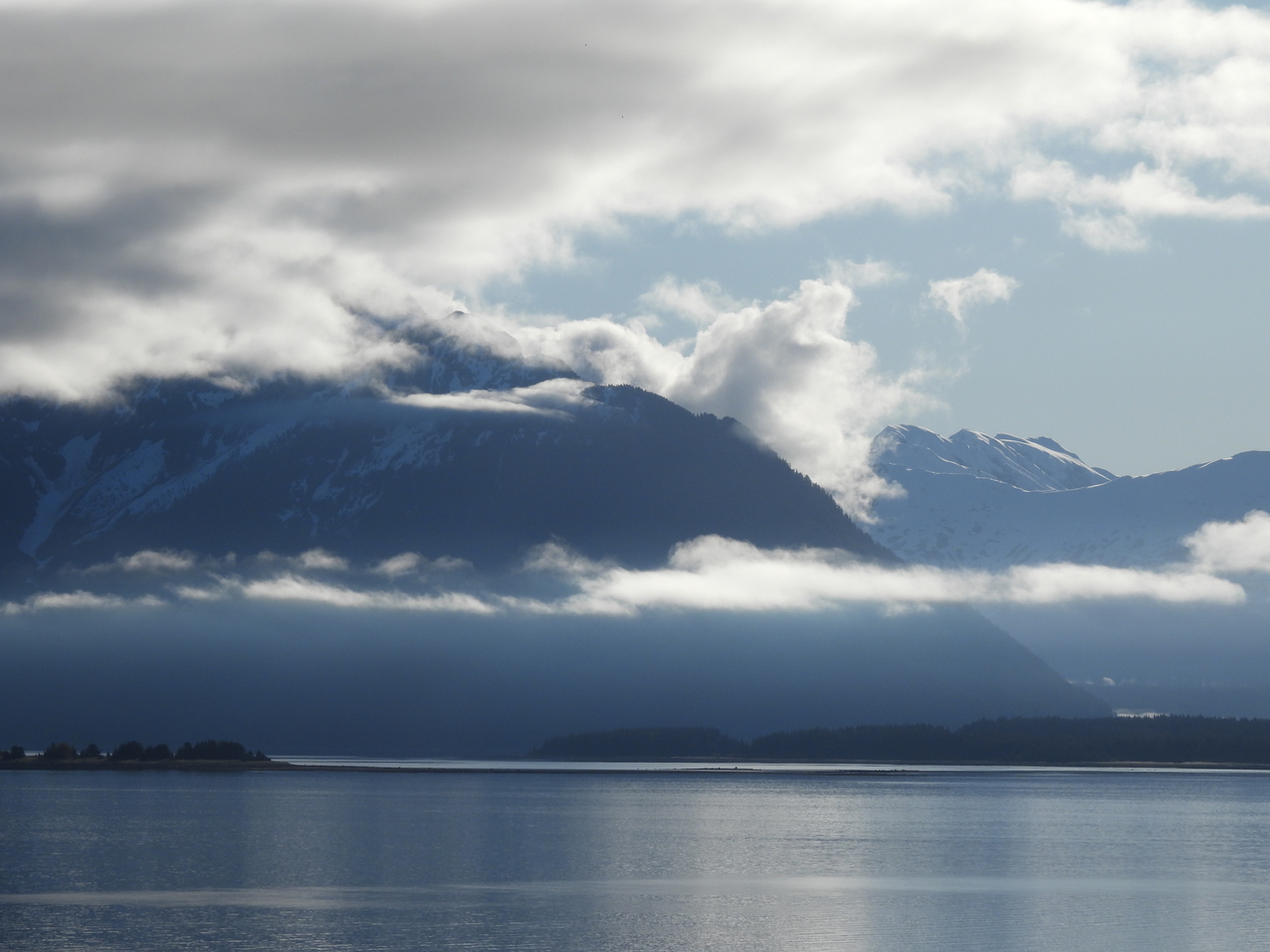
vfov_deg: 8.7
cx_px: 635
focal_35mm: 170
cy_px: 476
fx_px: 6237
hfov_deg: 11.6
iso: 100
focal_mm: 30.3
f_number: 5.6
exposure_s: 1/2000
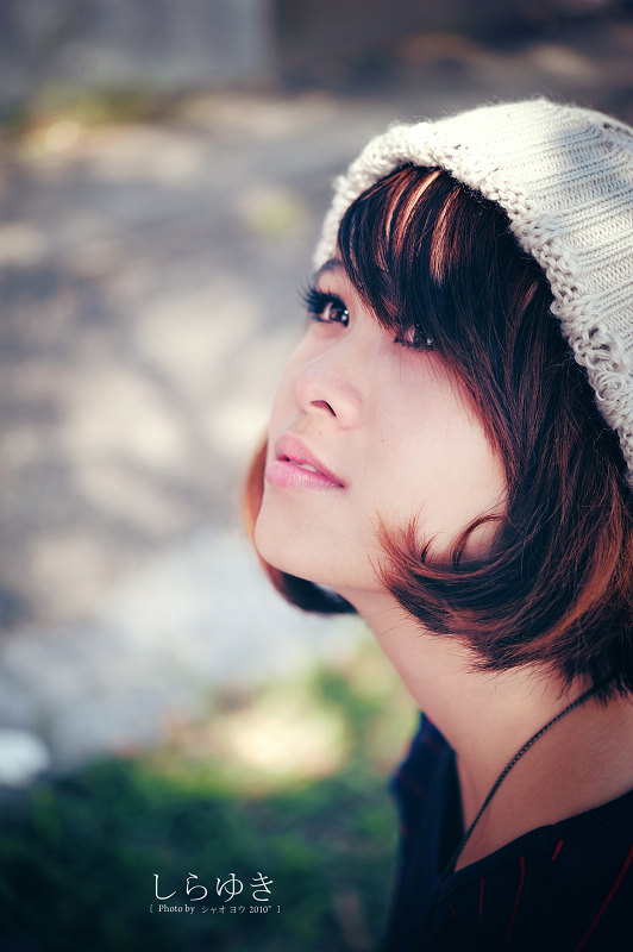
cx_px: 316
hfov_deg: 22.6
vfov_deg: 33.4
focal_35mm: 60
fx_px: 1585
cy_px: 476
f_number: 3
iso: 200
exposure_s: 1/500
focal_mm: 60
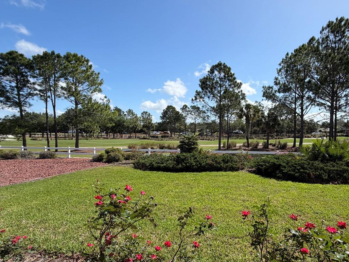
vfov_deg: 63.3
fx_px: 212
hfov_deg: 77.6
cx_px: 217
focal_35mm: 21
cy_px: 143
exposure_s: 1/770
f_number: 2.2
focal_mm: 2.22
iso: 25
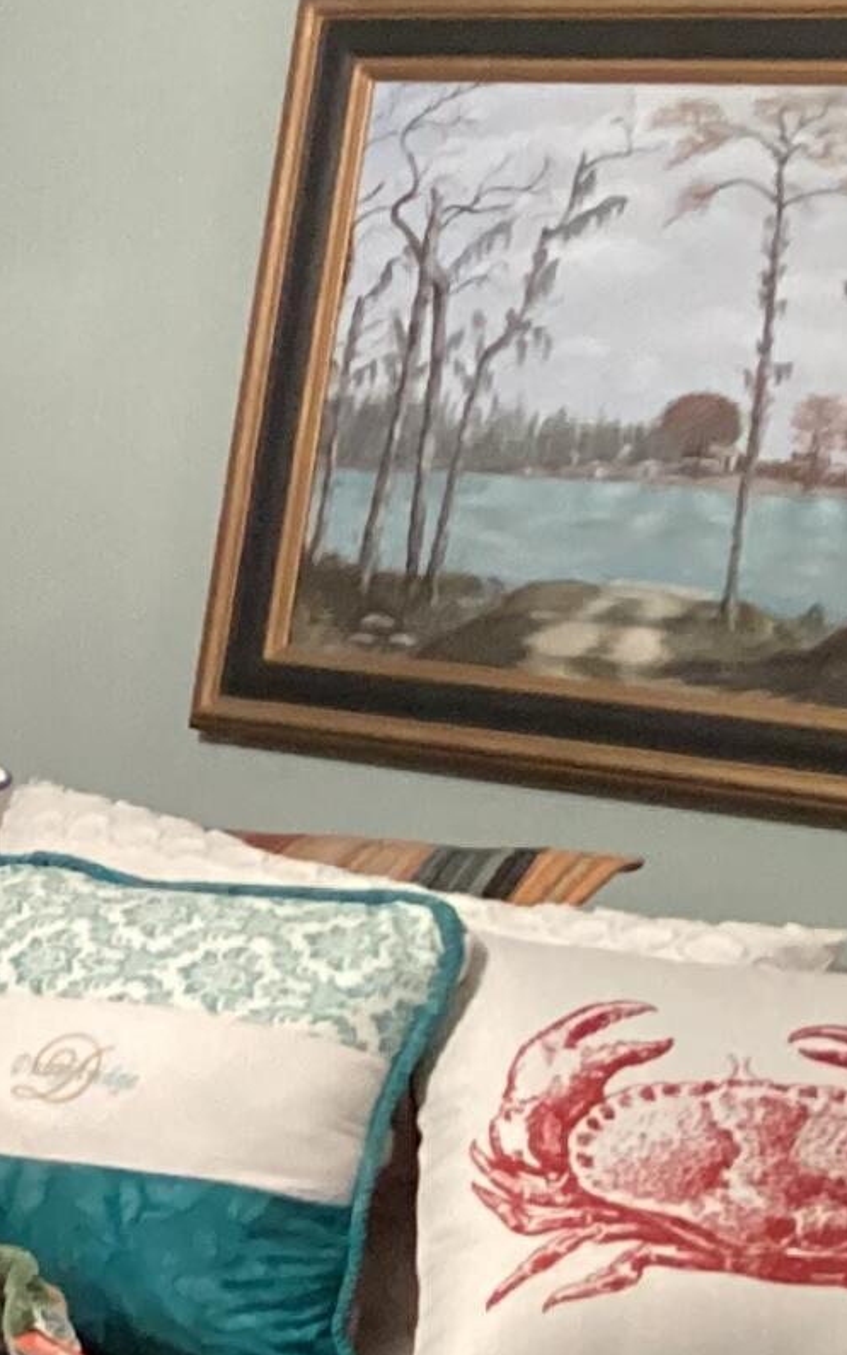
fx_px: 4579
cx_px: -1469
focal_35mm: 124
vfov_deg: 16.8
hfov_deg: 9.0
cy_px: 847
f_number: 2.4
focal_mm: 3.3
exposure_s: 1/40
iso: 320
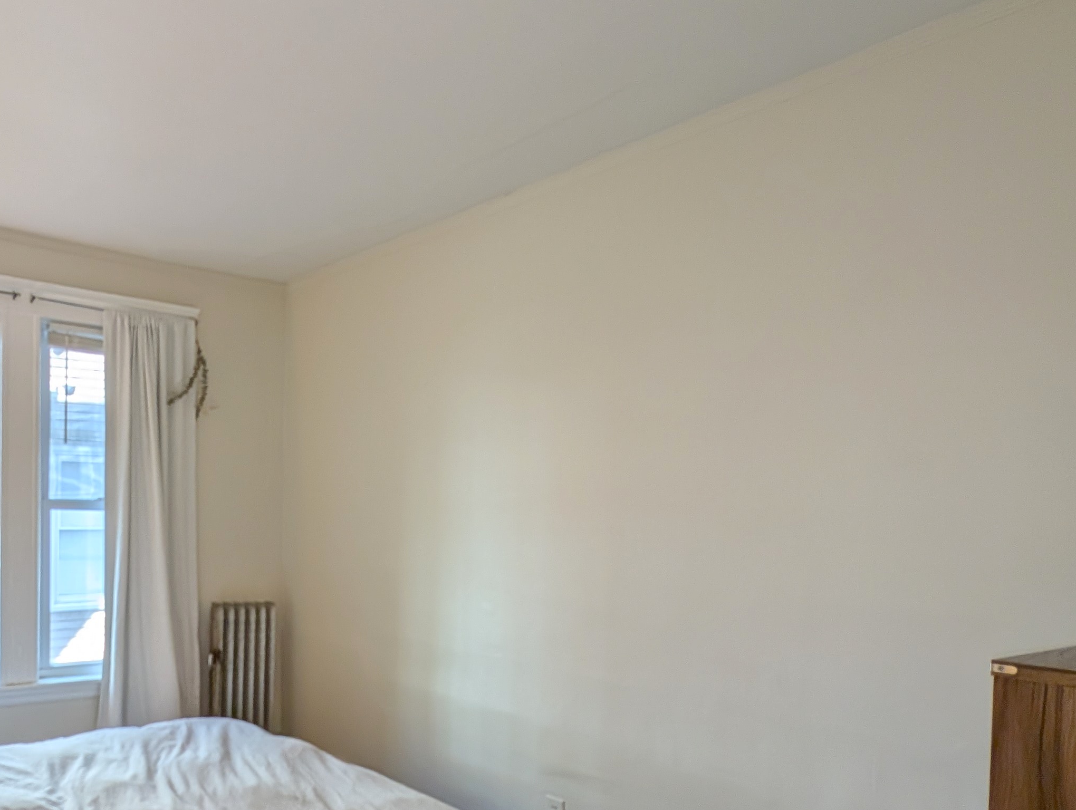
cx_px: 229
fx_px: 747
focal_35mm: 24
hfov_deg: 65.6
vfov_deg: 56.2
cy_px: 514
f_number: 1.95
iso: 42
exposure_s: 1/60
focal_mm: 2.23
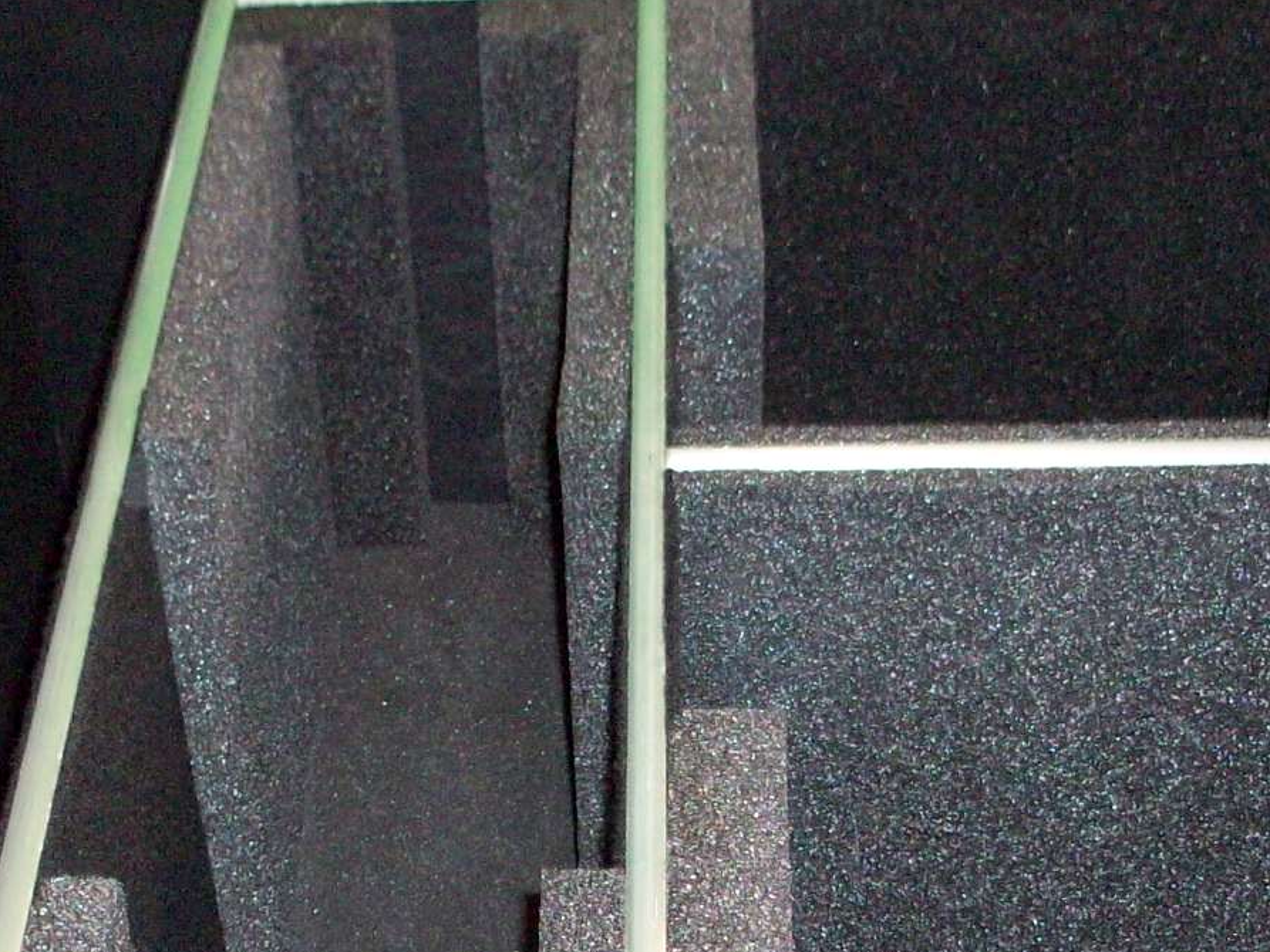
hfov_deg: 25.0
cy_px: 905
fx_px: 2862
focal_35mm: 78
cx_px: 680
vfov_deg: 18.5
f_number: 2.8
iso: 200
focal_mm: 5.7
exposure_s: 1/30
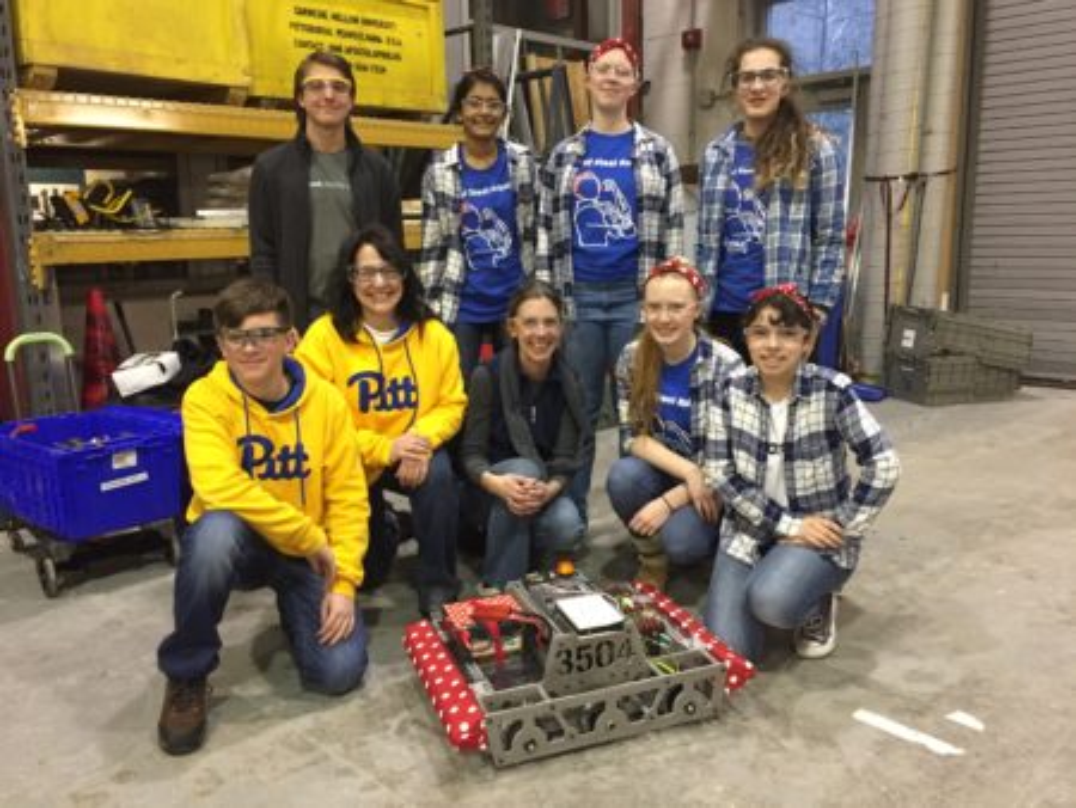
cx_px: 538
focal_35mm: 29
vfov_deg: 48.3
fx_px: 902
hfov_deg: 61.6
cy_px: 404
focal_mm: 4.15
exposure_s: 1/24
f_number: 2.2
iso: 250
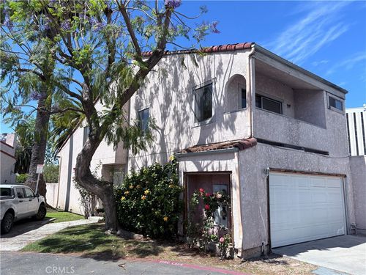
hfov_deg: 67.3
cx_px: 183
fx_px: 275
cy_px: 138
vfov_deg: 53.1
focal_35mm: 26
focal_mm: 5.96
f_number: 1.6
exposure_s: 1/3279
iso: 50
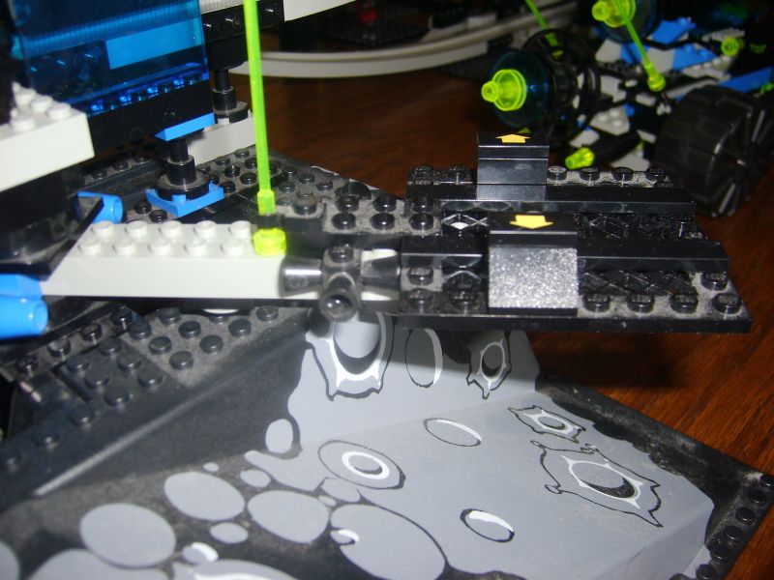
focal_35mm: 35
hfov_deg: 52.6
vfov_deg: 40.7
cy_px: 290
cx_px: 387
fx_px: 783
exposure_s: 1/45
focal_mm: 5.8
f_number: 2.8
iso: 100
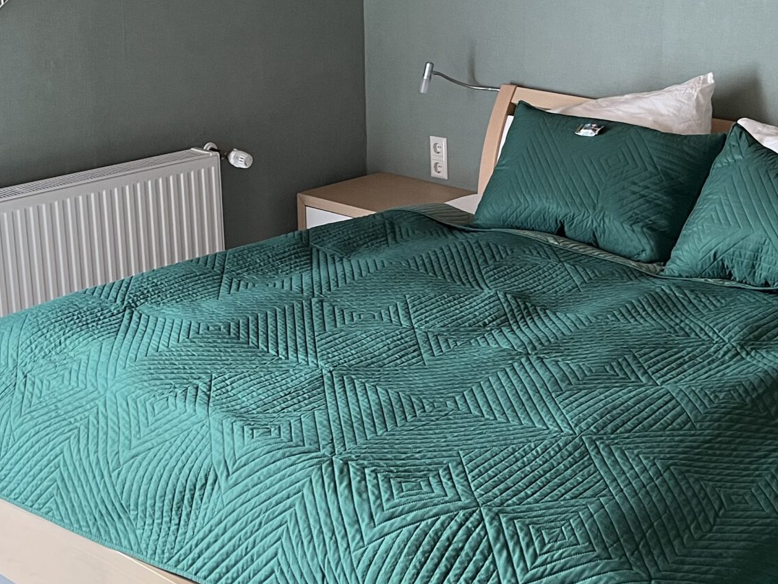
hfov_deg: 32.5
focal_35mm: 59
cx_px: 500
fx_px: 1326
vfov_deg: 24.7
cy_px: 191
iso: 125
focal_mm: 5.1
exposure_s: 1/60
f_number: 1.6
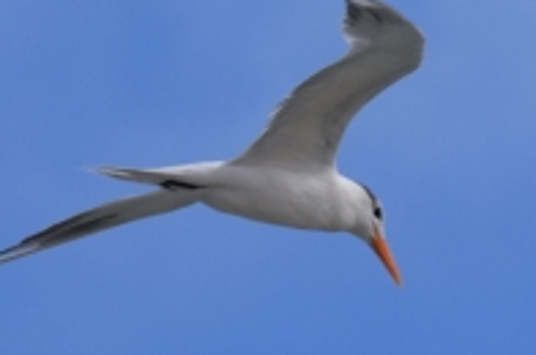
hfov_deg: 1.3
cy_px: 128
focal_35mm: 1568
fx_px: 23307
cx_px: 98
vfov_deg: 0.9
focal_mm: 200
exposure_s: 1/2000
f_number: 8
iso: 400
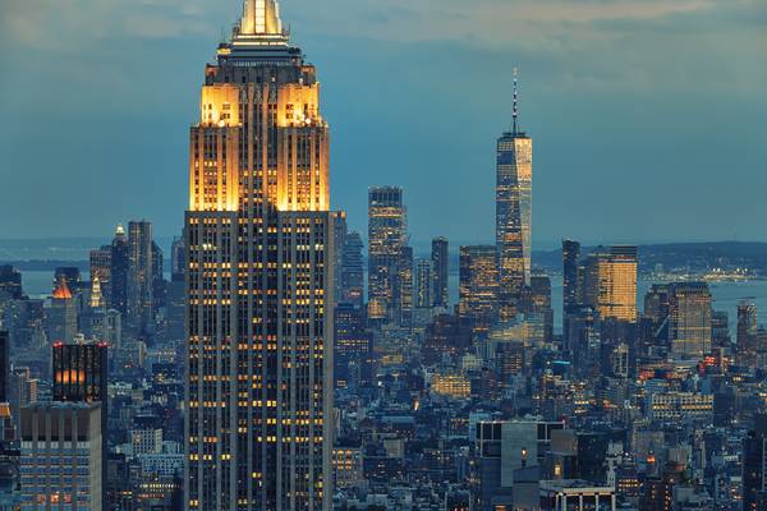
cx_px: 384
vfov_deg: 9.5
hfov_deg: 14.2
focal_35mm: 145
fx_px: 3089
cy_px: 256
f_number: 9
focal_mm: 145
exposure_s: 2
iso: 64
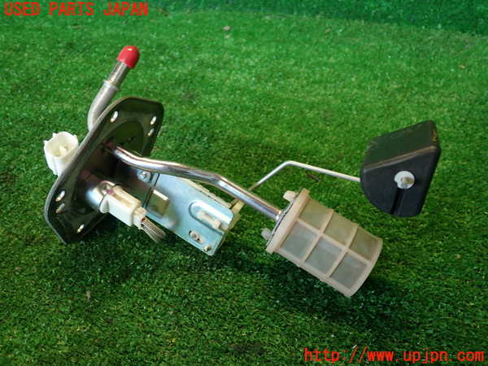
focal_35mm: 32
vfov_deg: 44.2
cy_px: 183
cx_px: 244
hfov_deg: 56.8
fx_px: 451
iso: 200
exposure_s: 1/40
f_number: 2.4
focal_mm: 5.79
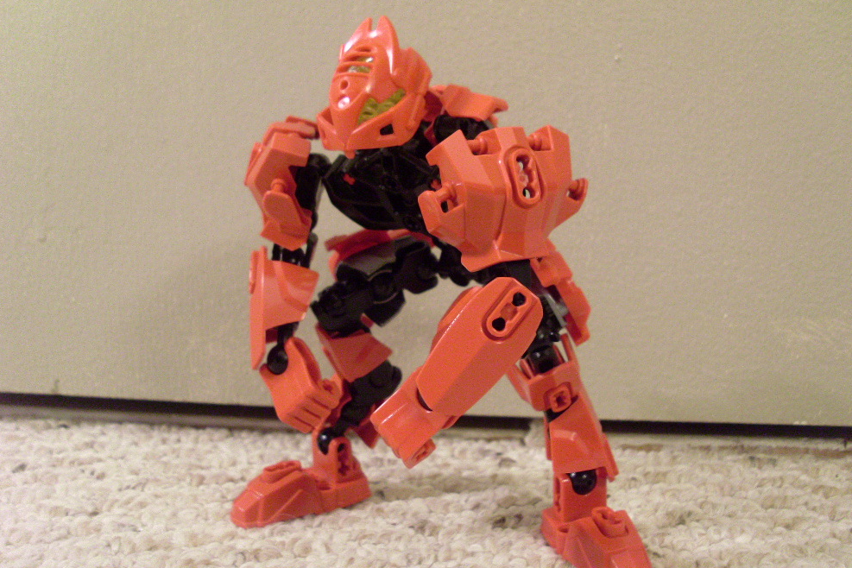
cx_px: 434
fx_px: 970
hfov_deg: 47.4
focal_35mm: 41
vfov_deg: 32.6
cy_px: 273
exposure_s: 1/6
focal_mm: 6.3
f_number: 3
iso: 200
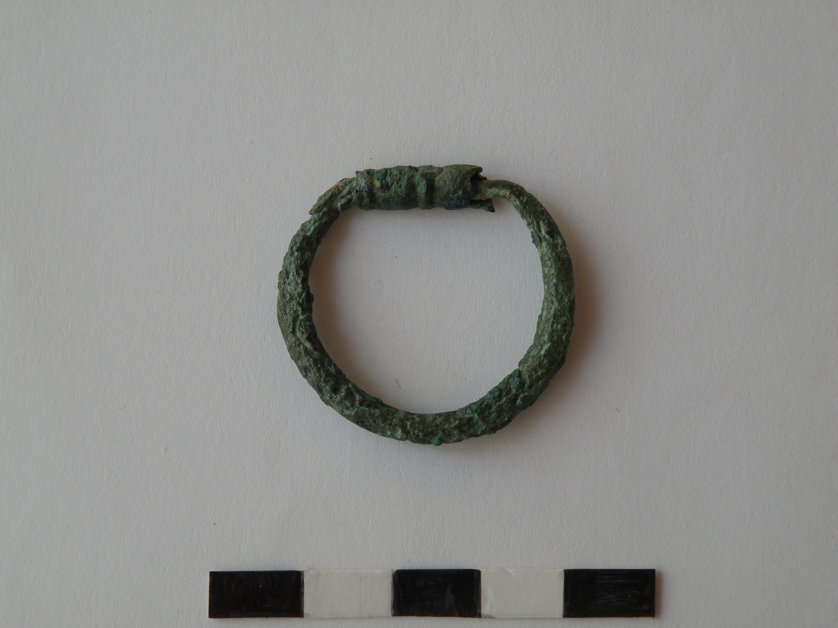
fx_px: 1840
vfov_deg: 19.4
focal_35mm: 76
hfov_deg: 25.7
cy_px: 314
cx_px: 419
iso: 64
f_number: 4.5
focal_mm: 13.4
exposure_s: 1/110
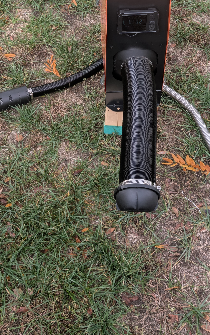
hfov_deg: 20.3
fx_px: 586
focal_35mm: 64
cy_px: 12
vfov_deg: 30.1
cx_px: 120
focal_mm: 6.9
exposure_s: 1/145
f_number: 1.68
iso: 24
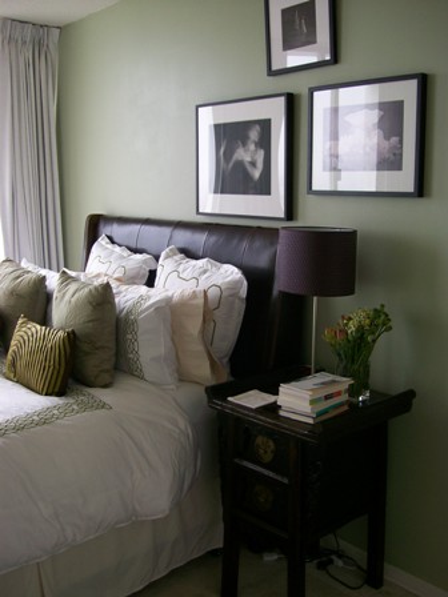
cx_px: 224
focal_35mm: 36
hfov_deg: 39.7
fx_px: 621
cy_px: 298
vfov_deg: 51.4
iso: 80
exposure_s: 1/236
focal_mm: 6
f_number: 2.7
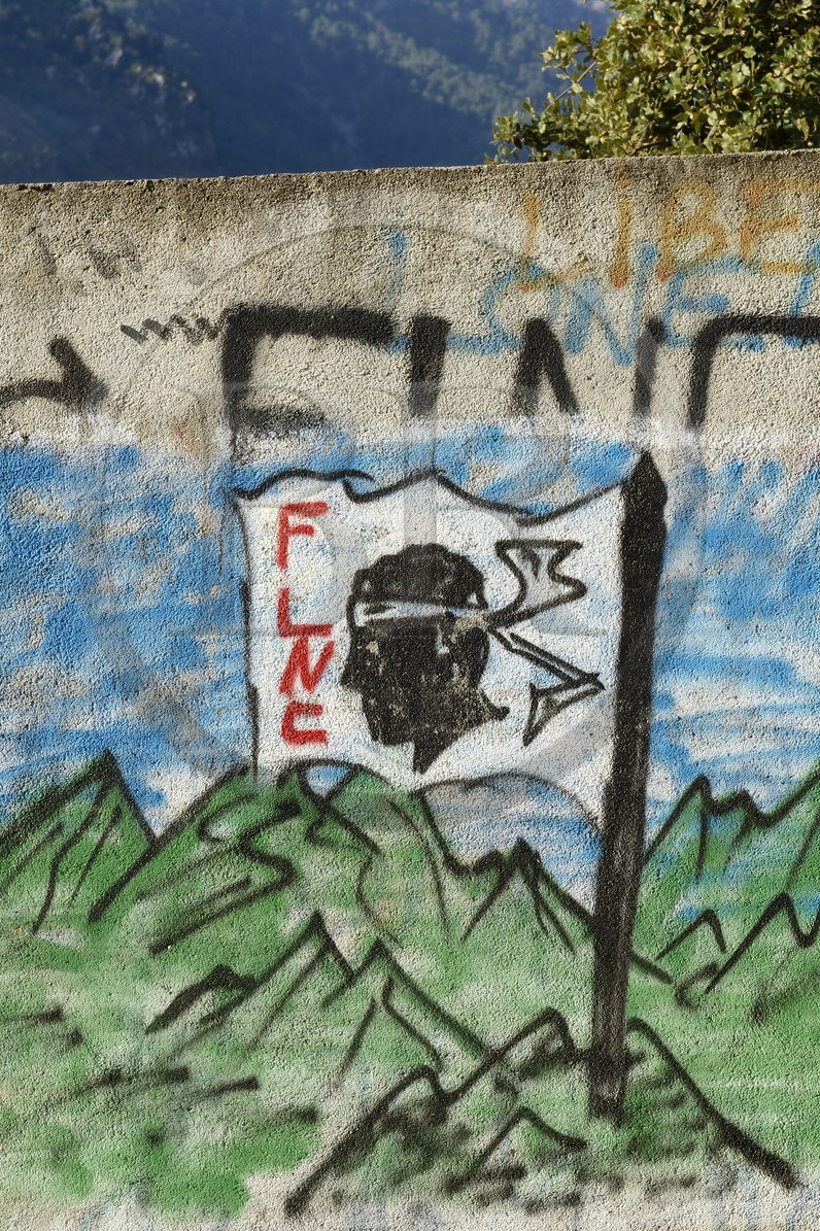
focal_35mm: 83
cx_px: 385
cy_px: 510
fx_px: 2837
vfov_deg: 24.4
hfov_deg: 16.4
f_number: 9
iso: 200
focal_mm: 62
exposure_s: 1/200
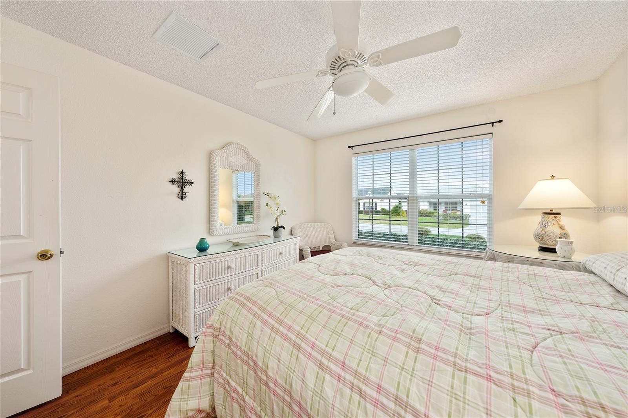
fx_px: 227
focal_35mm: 13
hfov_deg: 108.3
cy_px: 209
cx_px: 314
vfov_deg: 85.4
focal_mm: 13
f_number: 6.3
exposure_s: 1/4
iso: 160
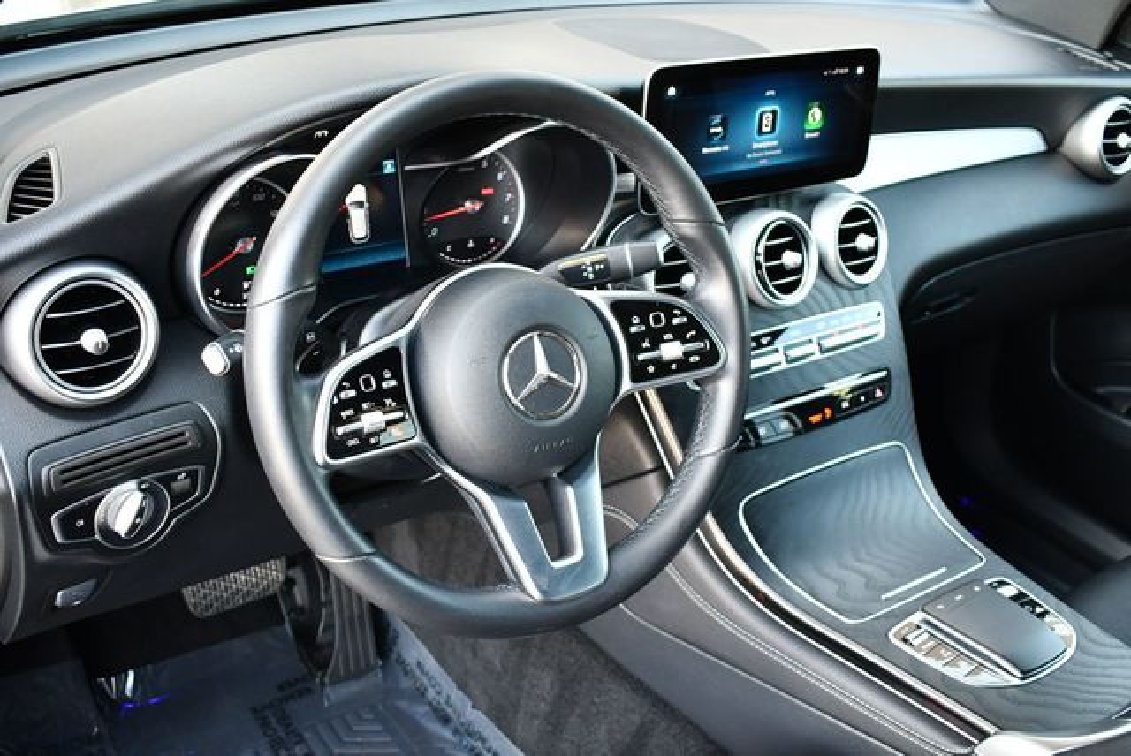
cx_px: 566
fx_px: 1258
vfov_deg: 33.5
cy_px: 378
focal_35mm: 40
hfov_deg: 48.4
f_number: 3.8
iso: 1100
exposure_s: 1/125
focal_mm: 20
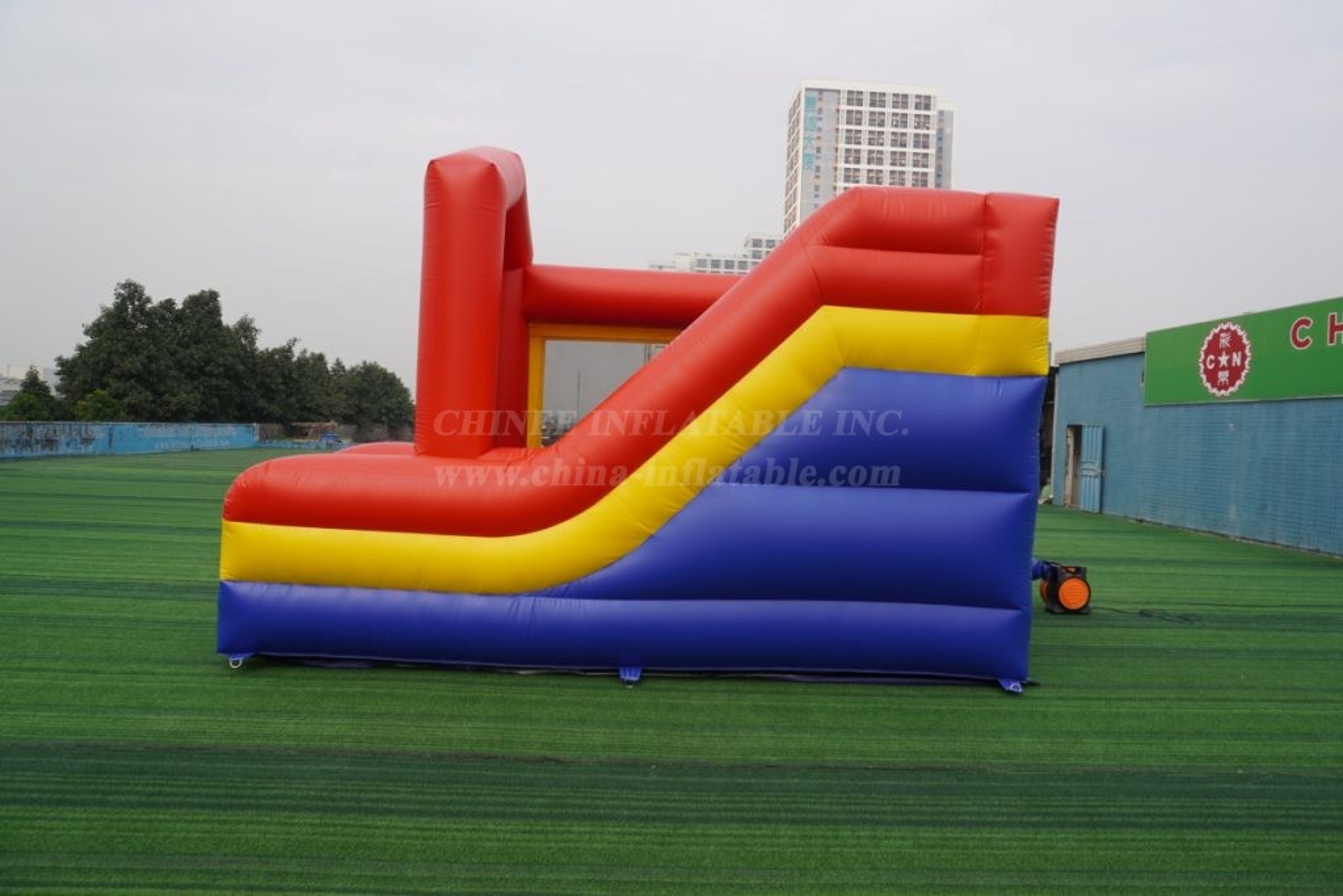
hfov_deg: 73.7
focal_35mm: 24
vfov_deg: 53.1
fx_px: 895
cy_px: 448
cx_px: 672
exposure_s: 1/200
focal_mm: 16
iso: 100
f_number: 8
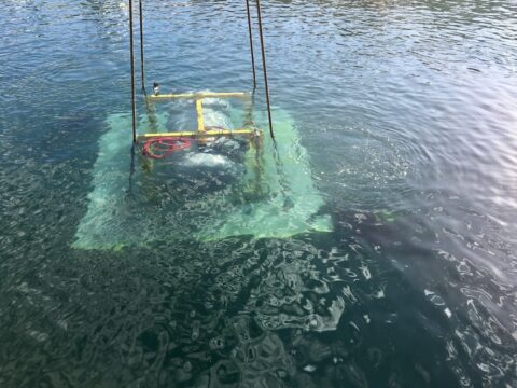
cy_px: 194
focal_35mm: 29
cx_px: 258
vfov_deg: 48.2
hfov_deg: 61.7
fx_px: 433
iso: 25
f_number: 2.2
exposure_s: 1/549
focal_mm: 4.15
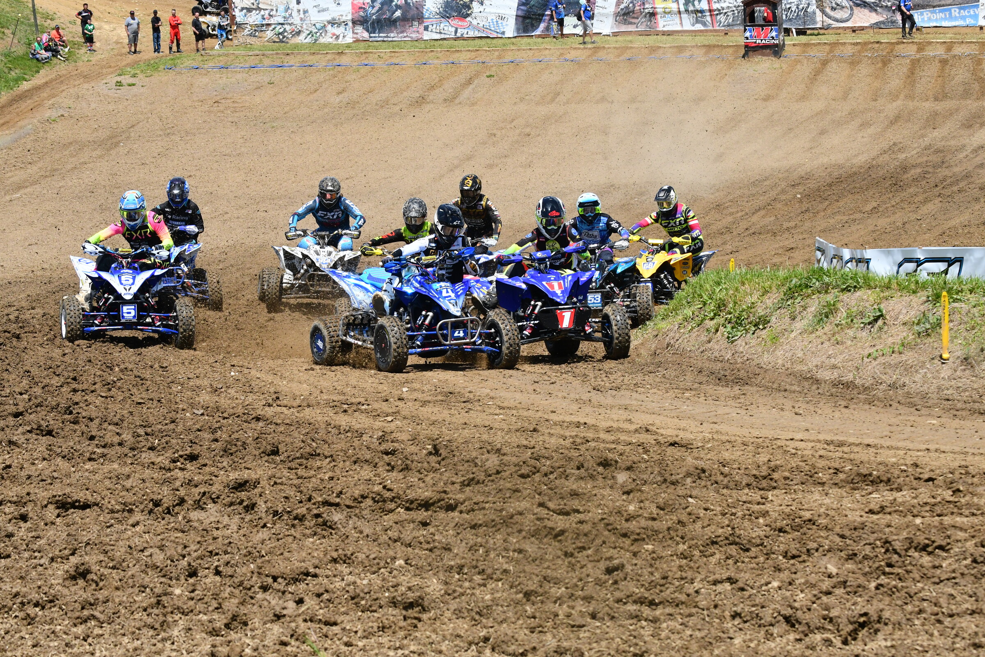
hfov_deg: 19.5
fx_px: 2873
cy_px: 328
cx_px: 492
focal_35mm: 105
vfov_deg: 13.0
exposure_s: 1/2000
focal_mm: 70
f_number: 8
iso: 800
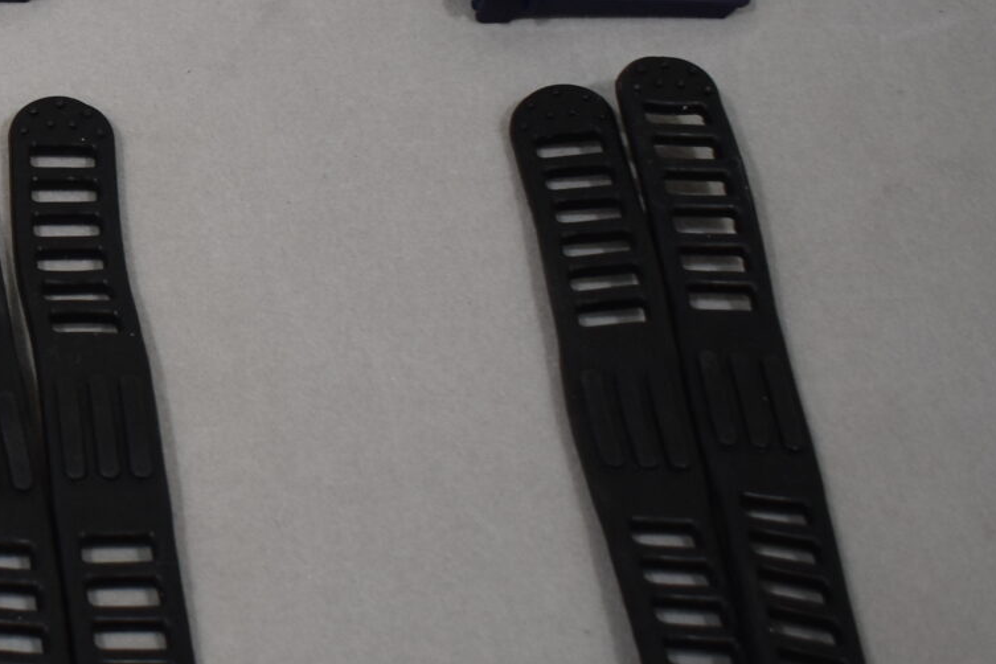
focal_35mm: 102
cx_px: -373
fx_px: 2822
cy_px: 101
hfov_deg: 18.4
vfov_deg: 13.3
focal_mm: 20
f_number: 3.5
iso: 400
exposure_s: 1/250
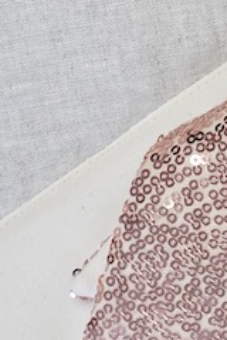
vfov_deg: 8.8
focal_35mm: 235
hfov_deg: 5.6
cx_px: 541
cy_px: 105
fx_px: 2223
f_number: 4.5
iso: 1000
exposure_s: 1/100
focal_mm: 44
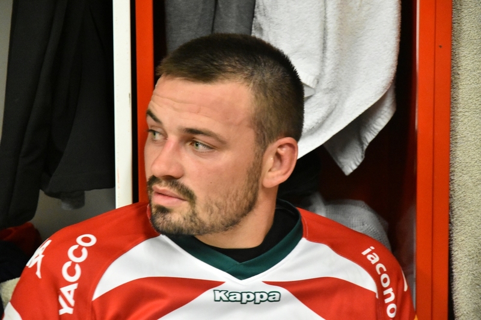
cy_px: 160
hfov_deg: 16.1
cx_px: 240
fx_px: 1702
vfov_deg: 10.7
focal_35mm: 128
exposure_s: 1/125
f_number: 5.6
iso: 6400
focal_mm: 85
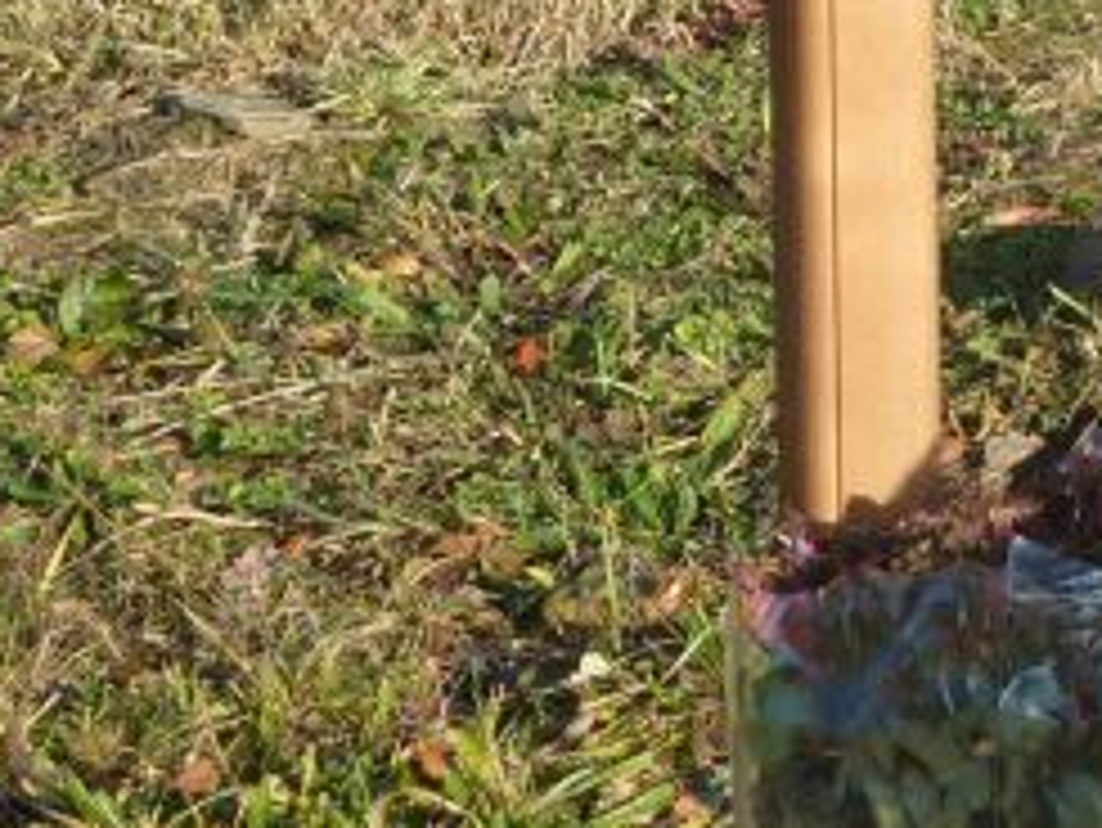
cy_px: -198
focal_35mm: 339
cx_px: 1165
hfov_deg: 5.8
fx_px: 10797
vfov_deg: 4.4
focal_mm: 17
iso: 80
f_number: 4.3
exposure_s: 1/250
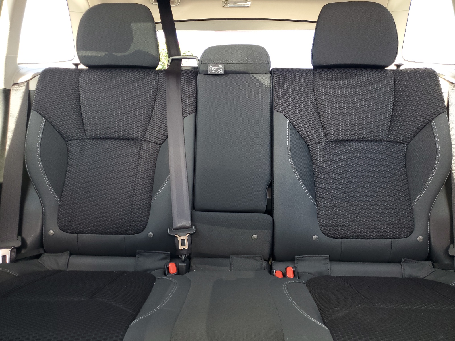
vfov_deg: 53.1
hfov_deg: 67.3
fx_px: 342
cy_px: 170
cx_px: 228
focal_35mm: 26
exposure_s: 1/60.2
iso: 69
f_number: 1.5
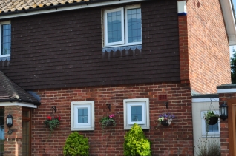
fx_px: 537
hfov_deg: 24.3
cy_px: 72
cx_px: 35
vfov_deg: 16.6
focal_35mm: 82
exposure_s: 1/100
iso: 200
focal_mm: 28
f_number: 13
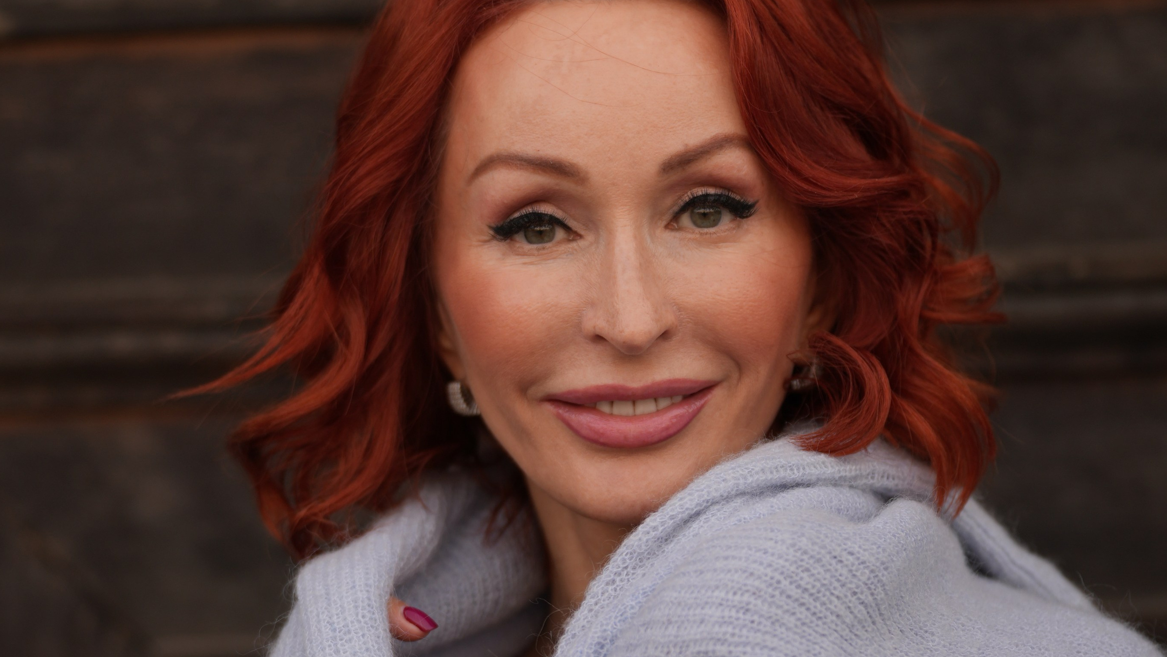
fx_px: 5075
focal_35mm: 164
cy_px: 424
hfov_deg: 13.1
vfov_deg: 7.4
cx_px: 584
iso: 160
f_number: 2.8
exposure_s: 1/500
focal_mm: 104
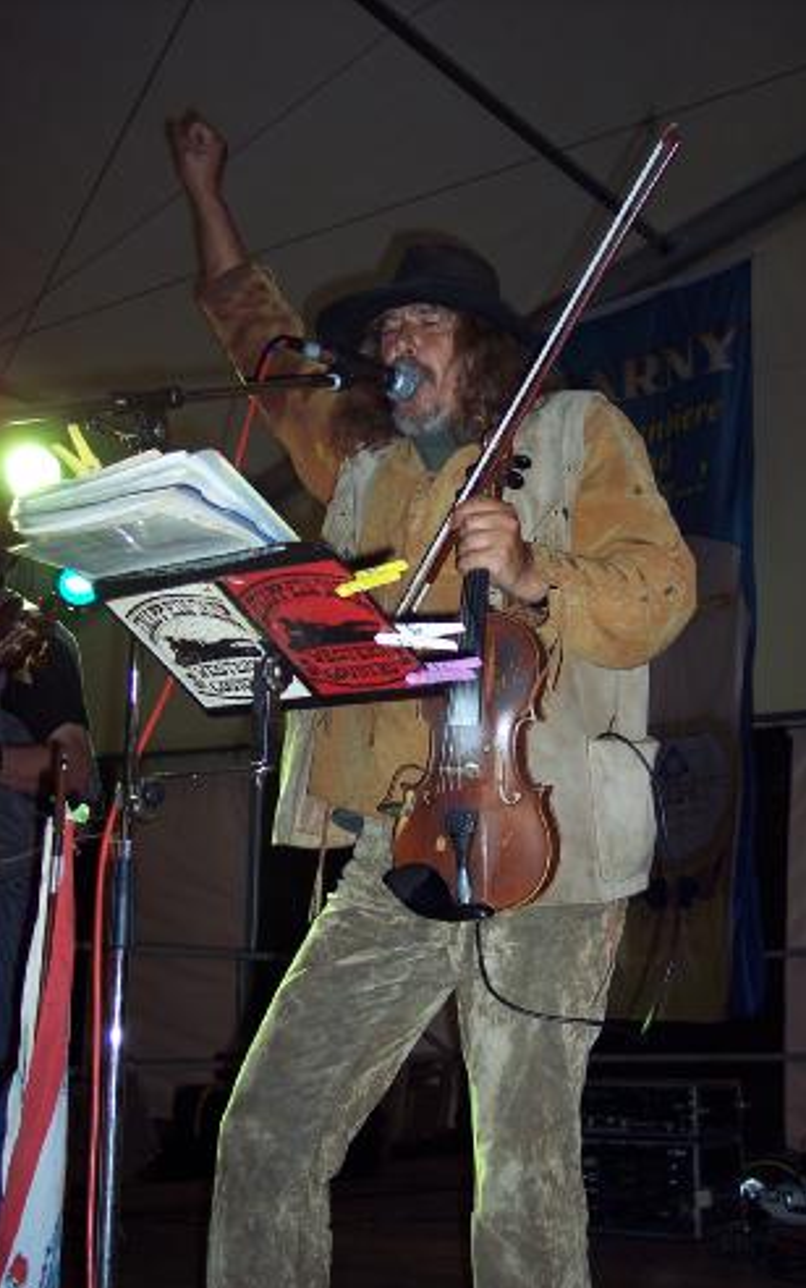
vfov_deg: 47.2
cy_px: 652
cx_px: 446
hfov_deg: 30.6
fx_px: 1474
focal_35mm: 42
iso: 100
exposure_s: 1/60
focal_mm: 8
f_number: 2.8
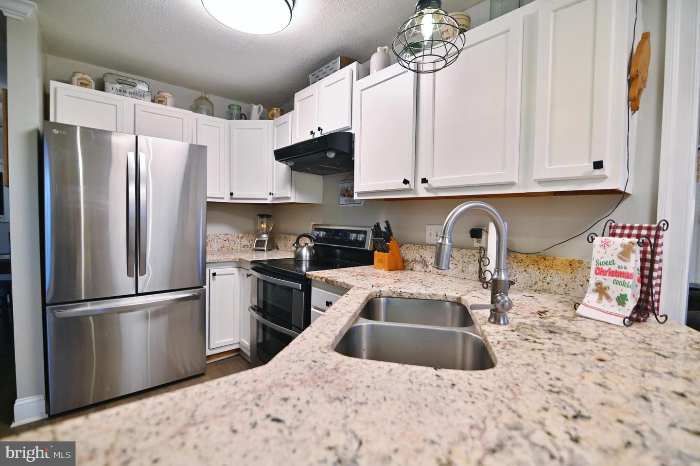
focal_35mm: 16
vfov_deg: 73.7
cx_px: 350
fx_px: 311
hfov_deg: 96.8
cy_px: 233
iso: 560
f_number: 2.8
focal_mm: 16
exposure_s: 1/125
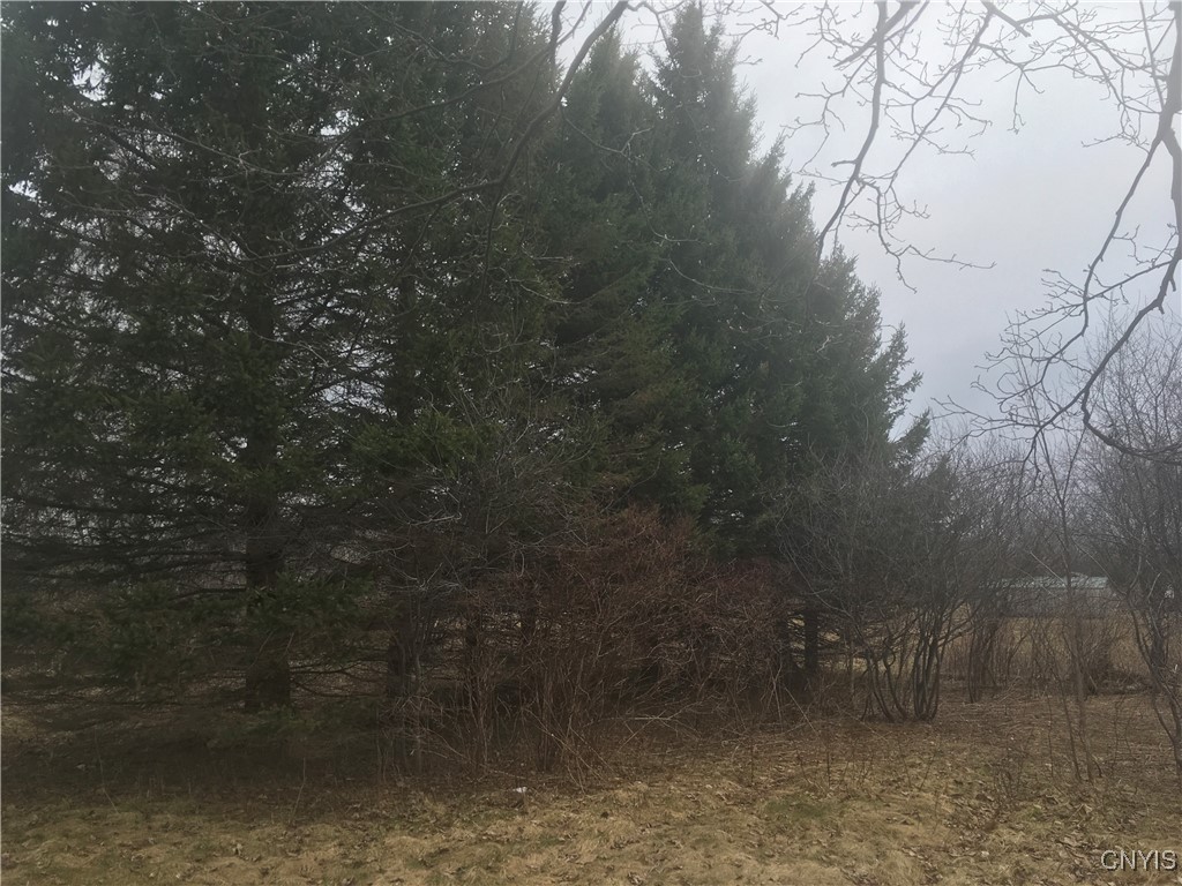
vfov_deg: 48.2
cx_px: 591
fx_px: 990
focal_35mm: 29
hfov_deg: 61.7
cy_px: 443
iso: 25
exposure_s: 1/1026
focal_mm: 4.15
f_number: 2.2
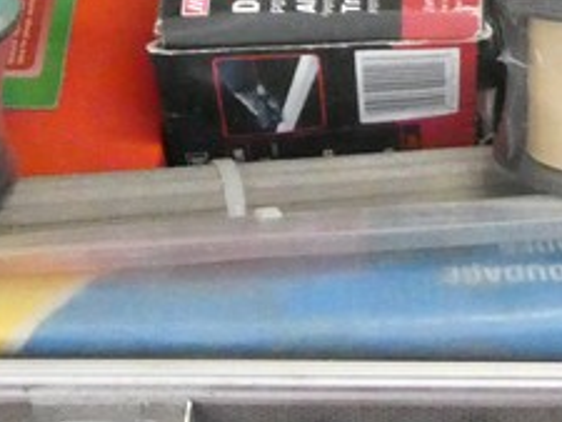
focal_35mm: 116
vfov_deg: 11.9
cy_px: -315
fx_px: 1884
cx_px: 432
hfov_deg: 16.9
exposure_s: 1/125
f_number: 3.3
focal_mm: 4.3
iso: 1600
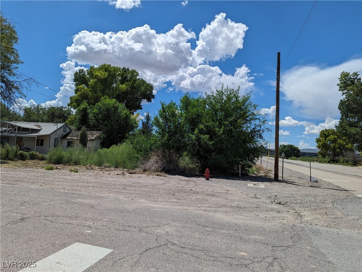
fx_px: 251
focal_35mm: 24
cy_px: 136
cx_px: 181
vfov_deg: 56.9
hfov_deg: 71.5
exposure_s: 1/3906
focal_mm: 6.81
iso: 33
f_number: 1.85
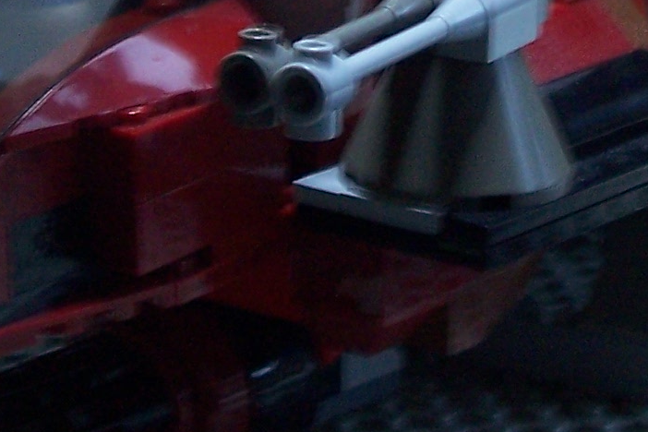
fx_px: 3618
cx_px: 386
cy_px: -149
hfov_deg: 10.2
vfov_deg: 6.8
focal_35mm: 201
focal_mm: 8.6
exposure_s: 1/2
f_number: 3.4
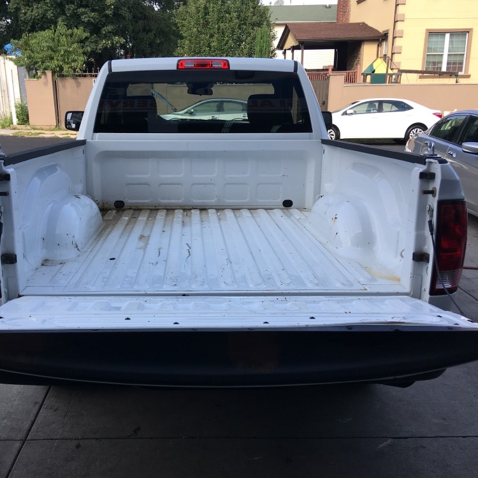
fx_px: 547
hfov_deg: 47.0
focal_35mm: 35
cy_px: 239
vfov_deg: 47.2
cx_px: 199
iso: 25
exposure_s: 1/475
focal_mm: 4.15
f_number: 2.2
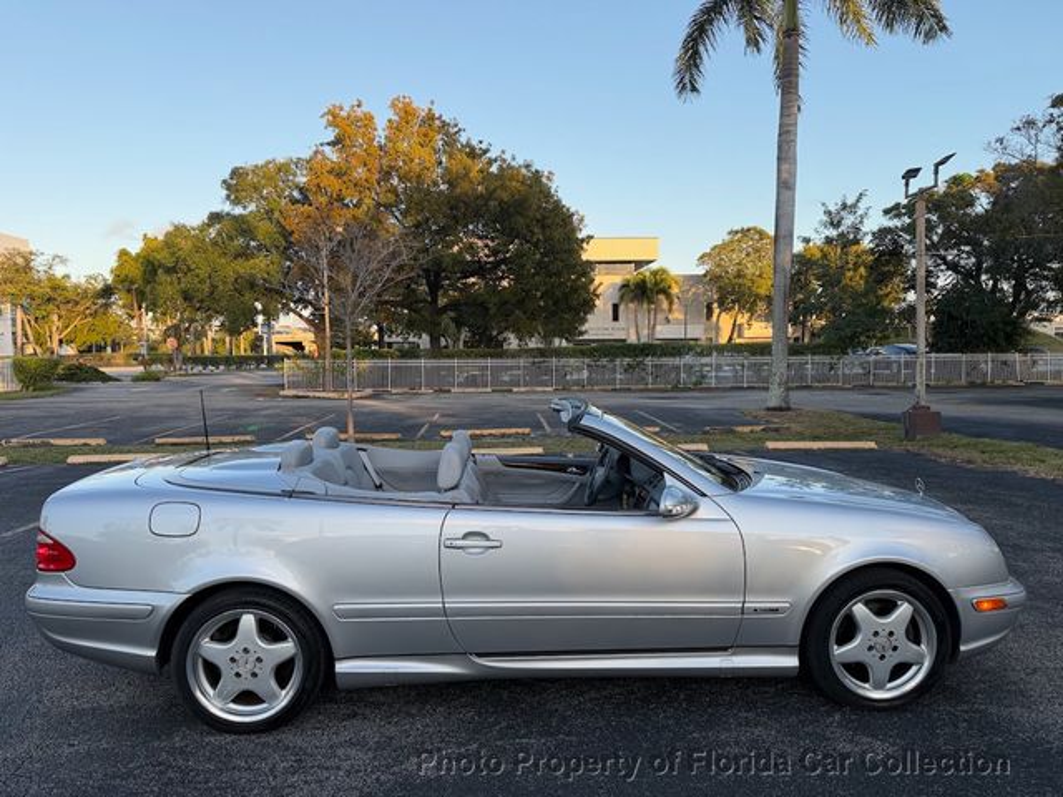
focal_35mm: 24
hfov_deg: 71.6
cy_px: 398
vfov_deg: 56.8
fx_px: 737
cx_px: 532
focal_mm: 6.76
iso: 100
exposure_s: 1/602
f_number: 1.78
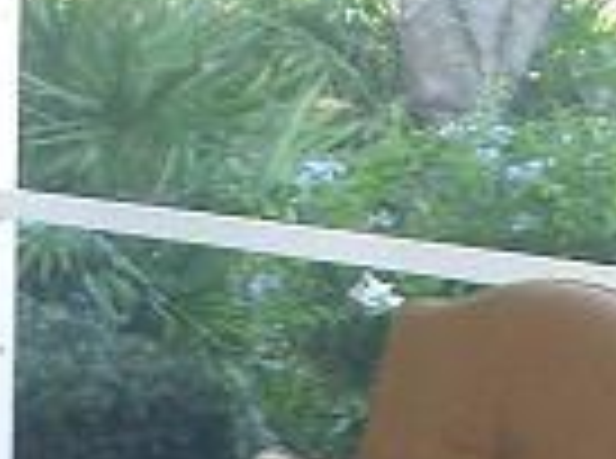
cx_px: 117
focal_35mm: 178
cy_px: 792
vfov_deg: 8.1
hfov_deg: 11.1
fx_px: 3159
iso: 100
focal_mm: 7.85
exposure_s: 1/40.3
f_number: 2.6
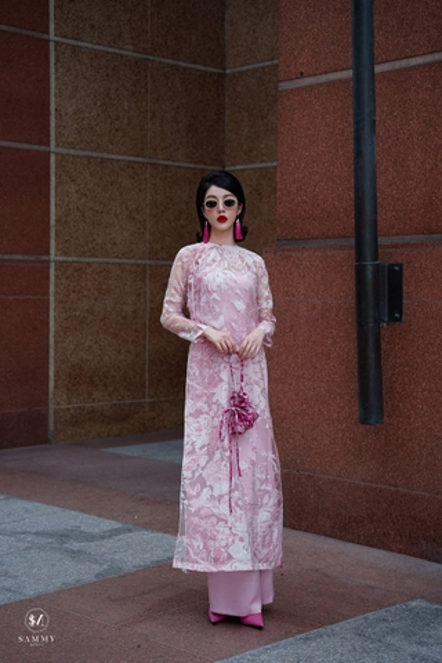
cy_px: 332
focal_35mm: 64
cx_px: 221
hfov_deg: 21.3
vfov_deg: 31.6
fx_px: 1173
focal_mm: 63.7
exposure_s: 1/250
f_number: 3.2
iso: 80
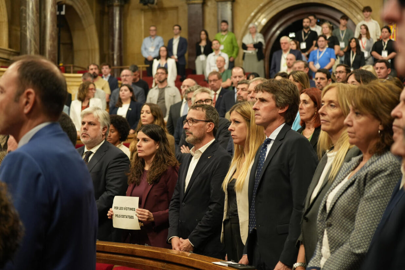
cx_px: 202
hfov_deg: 28.8
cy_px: 135
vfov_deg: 19.5
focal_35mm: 70
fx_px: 787
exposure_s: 1/125
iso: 1600
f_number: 4
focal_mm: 70
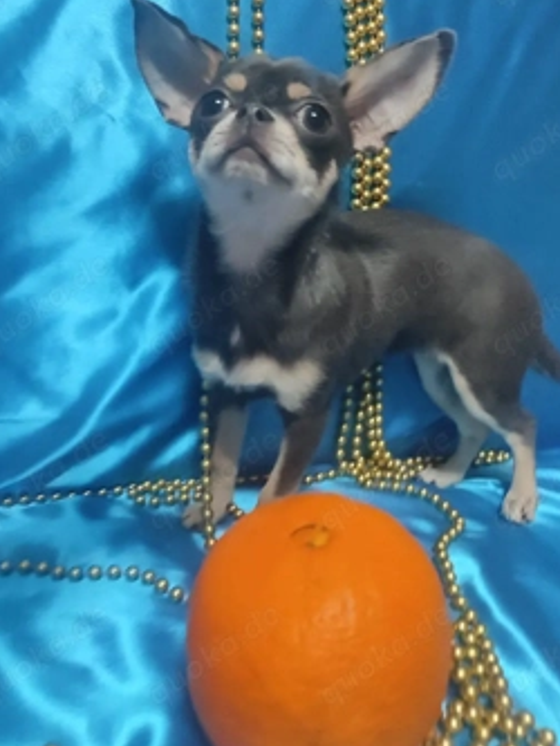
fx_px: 647
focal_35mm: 30
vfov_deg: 59.8
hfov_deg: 46.8
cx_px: 262
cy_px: 329
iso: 462
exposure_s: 1/20
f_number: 1.9
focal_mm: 6.04
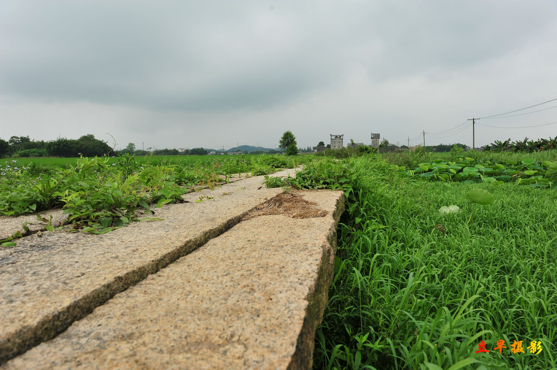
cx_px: 278
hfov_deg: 73.8
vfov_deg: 53.1
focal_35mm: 24
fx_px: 371
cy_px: 185
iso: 200
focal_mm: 24
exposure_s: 1/320
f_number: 8
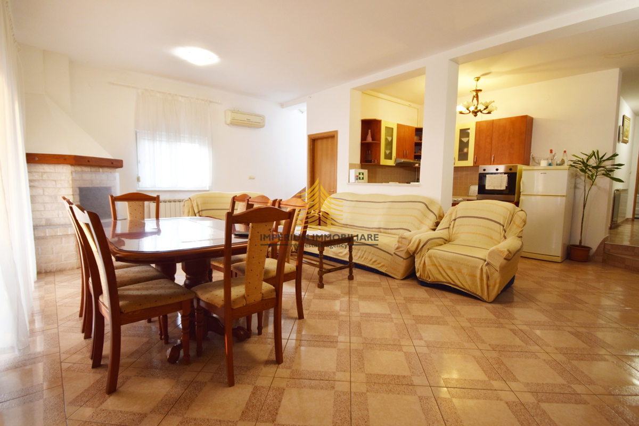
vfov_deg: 77.3
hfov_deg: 100.4
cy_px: 213
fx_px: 266
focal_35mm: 15
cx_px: 320
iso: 180
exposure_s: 1/15
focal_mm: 10
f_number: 4.5
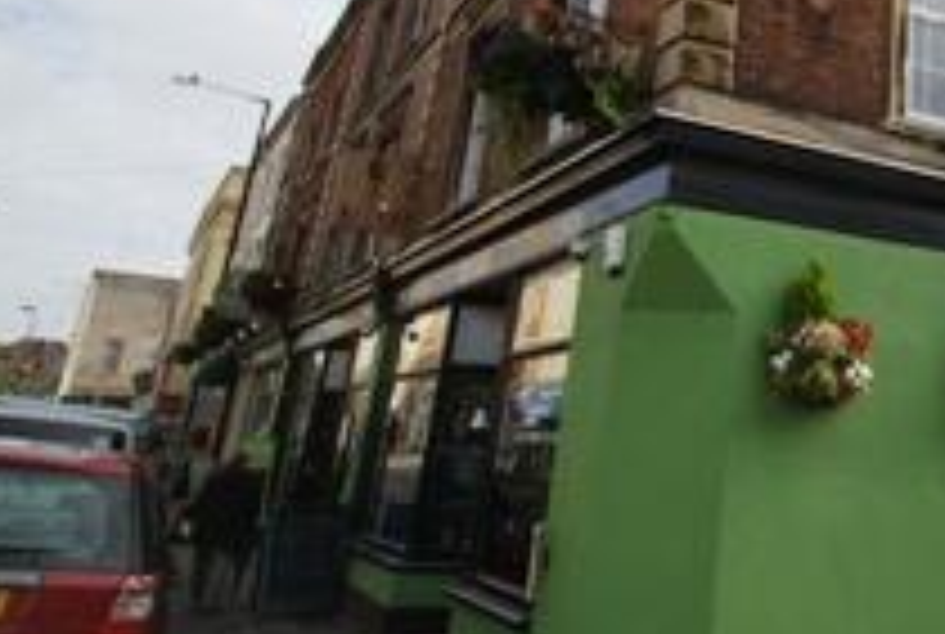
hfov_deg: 52.1
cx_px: 837
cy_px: 171
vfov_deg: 40.3
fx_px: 842
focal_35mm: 32
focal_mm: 10
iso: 100
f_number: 10
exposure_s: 1/100
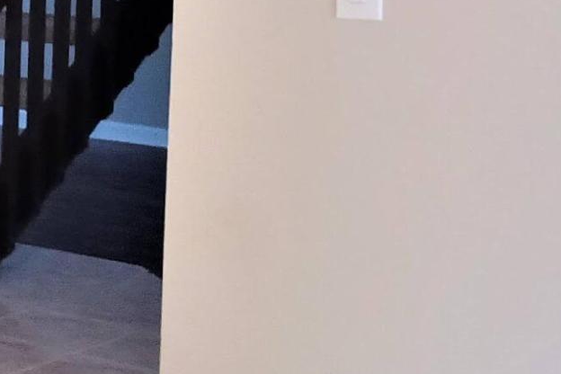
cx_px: -619
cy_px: 87
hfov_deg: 13.9
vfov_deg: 11.4
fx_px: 1870
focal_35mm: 120
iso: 400
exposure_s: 1/50
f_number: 1.8
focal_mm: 4.6
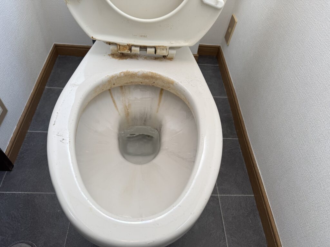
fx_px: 229
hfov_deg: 71.6
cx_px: 165
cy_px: 124
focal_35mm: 24
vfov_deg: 56.8
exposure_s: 1/100
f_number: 1.78
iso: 80
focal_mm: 6.76
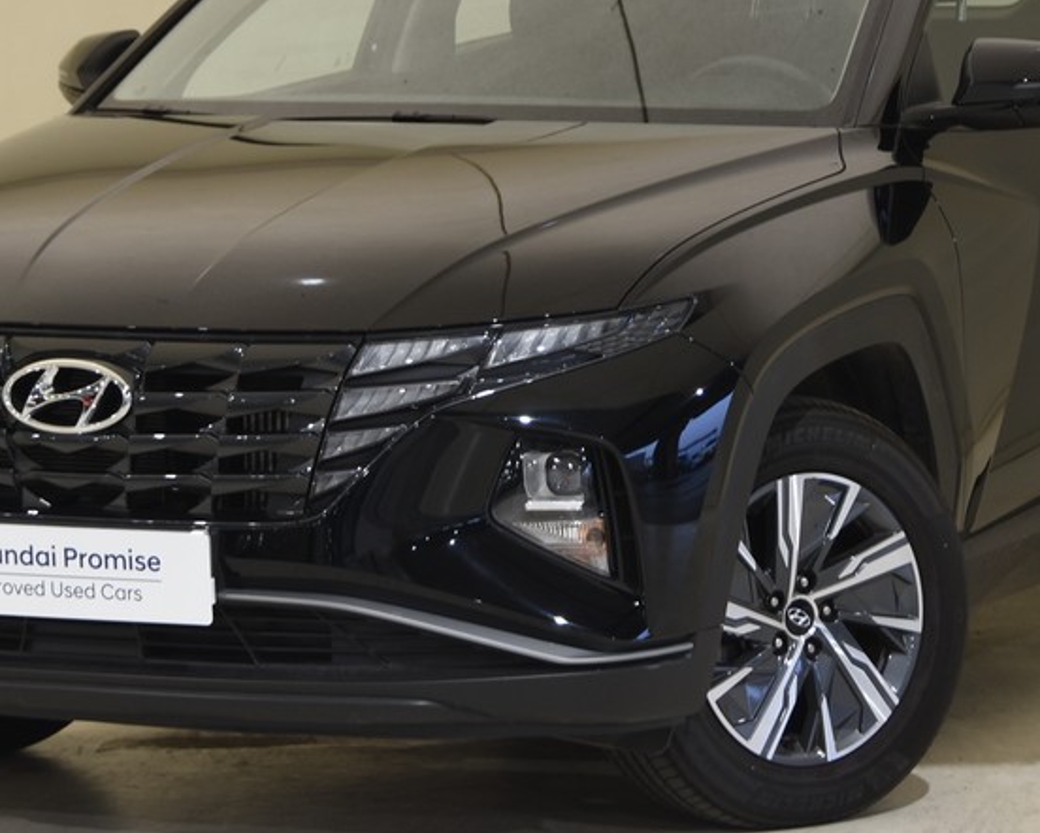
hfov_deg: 11.4
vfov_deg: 9.1
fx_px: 5230
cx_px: 543
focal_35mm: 170
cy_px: 245
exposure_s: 1/8
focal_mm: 65
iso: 320
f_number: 5.6
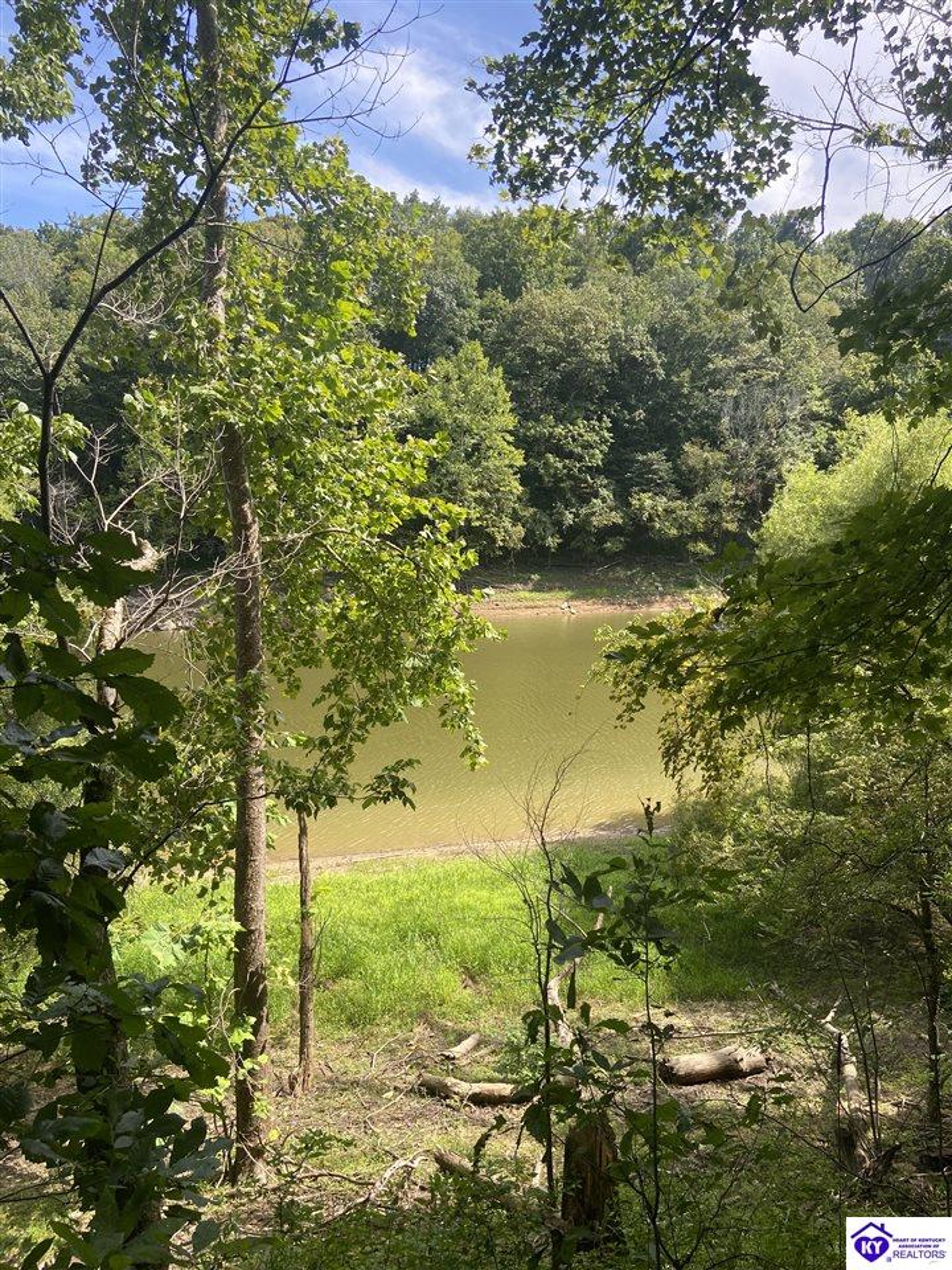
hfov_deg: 53.1
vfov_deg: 67.3
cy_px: 635
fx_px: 953
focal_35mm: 26
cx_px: 476
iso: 32
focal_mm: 4.25
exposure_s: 1/600
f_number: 1.8
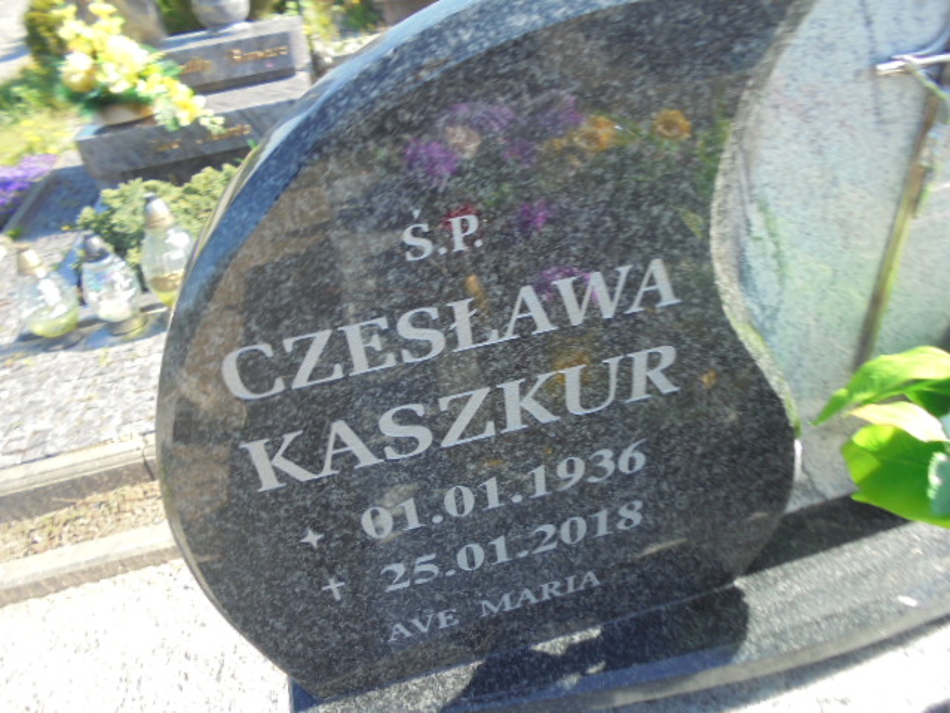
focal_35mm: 26
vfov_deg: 53.1
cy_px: 356
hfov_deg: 67.3
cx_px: 475
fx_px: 714
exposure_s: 1/200
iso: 100
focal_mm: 4.6
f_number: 3.5
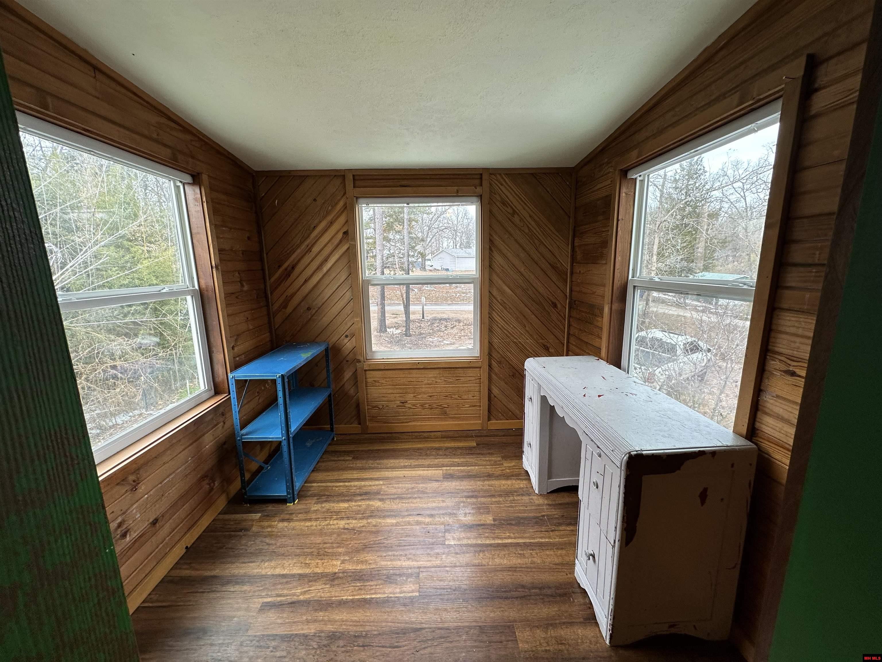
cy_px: 331
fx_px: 357
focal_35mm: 14
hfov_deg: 102.1
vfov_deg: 85.7
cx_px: 441
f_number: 2.2
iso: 64
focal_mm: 2.22
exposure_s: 1/120
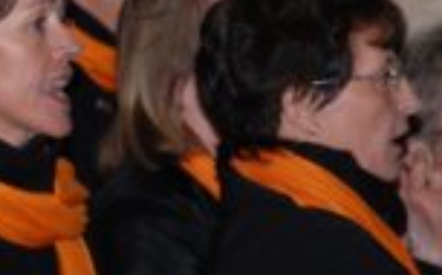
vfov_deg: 2.2
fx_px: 6998
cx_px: -220
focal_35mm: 582
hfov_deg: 3.6
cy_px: 116
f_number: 6
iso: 200
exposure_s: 1/60
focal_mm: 116
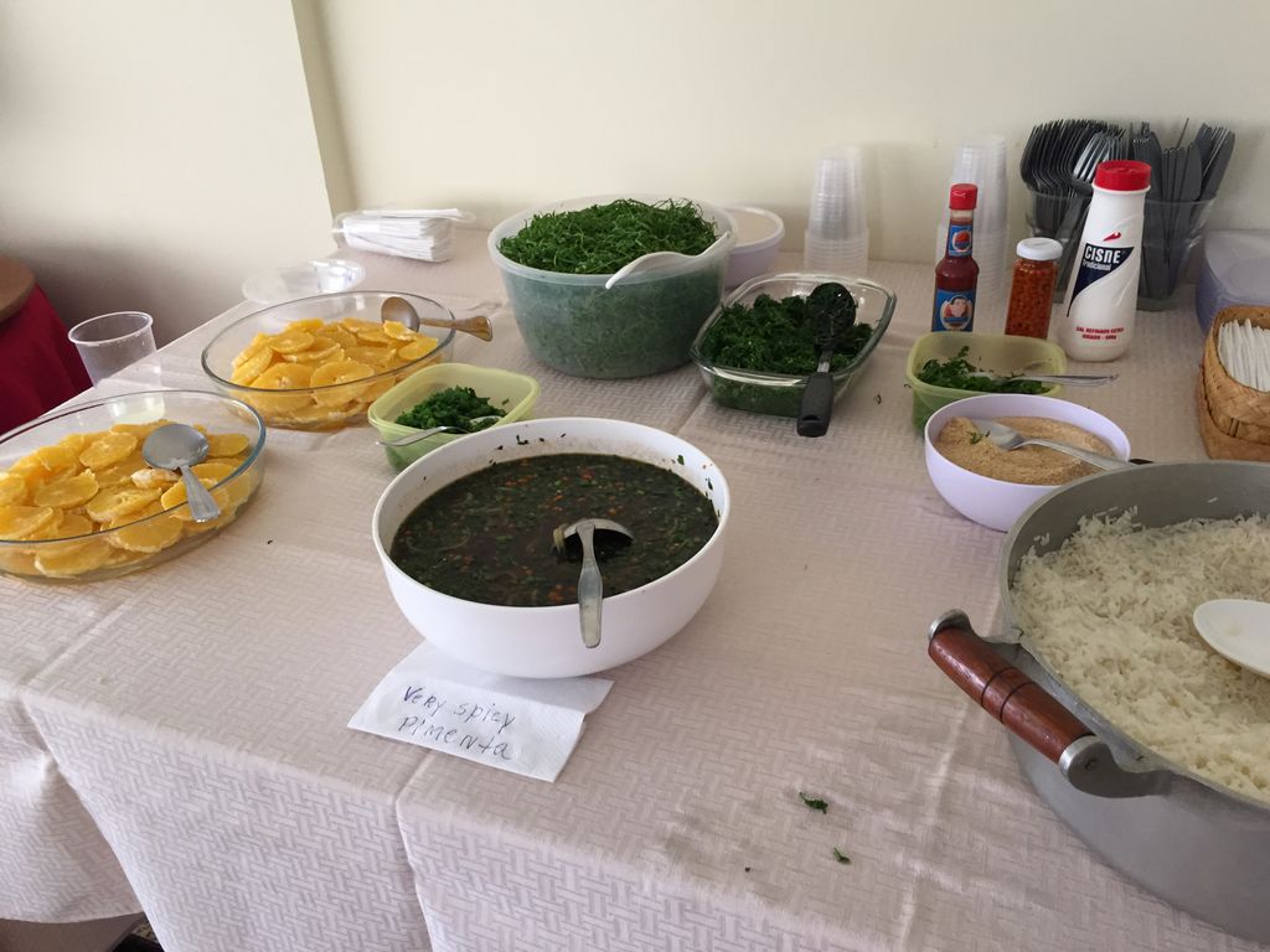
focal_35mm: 29
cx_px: 635
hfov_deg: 61.7
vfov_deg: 48.2
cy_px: 476
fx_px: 1064
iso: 50
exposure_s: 1/30
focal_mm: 4.15
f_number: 2.2
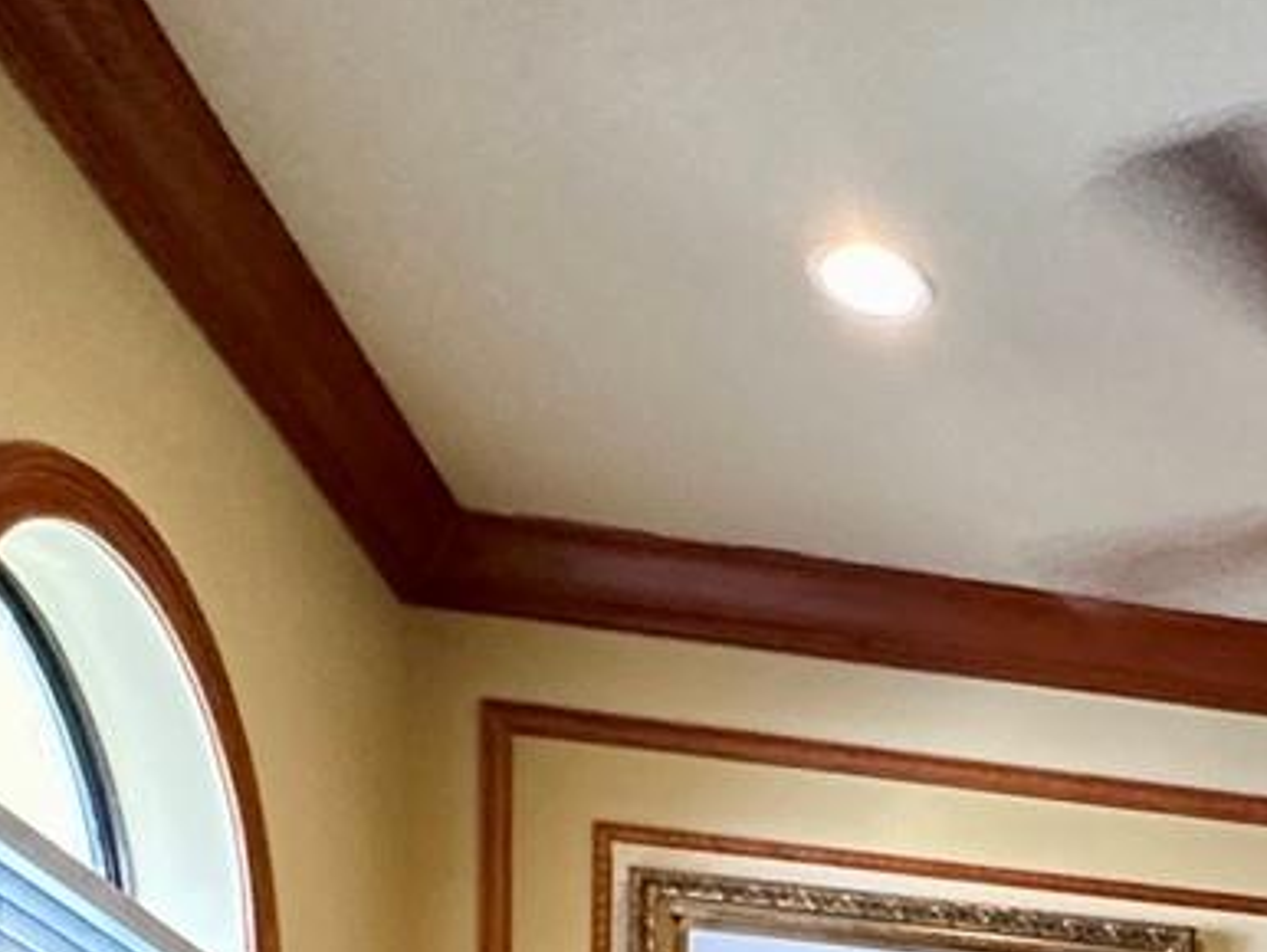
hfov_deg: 27.9
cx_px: 1615
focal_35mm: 58
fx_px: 2124
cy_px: 1786
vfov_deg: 18.6
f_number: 2.2
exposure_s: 1/60
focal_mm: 2.22
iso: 400
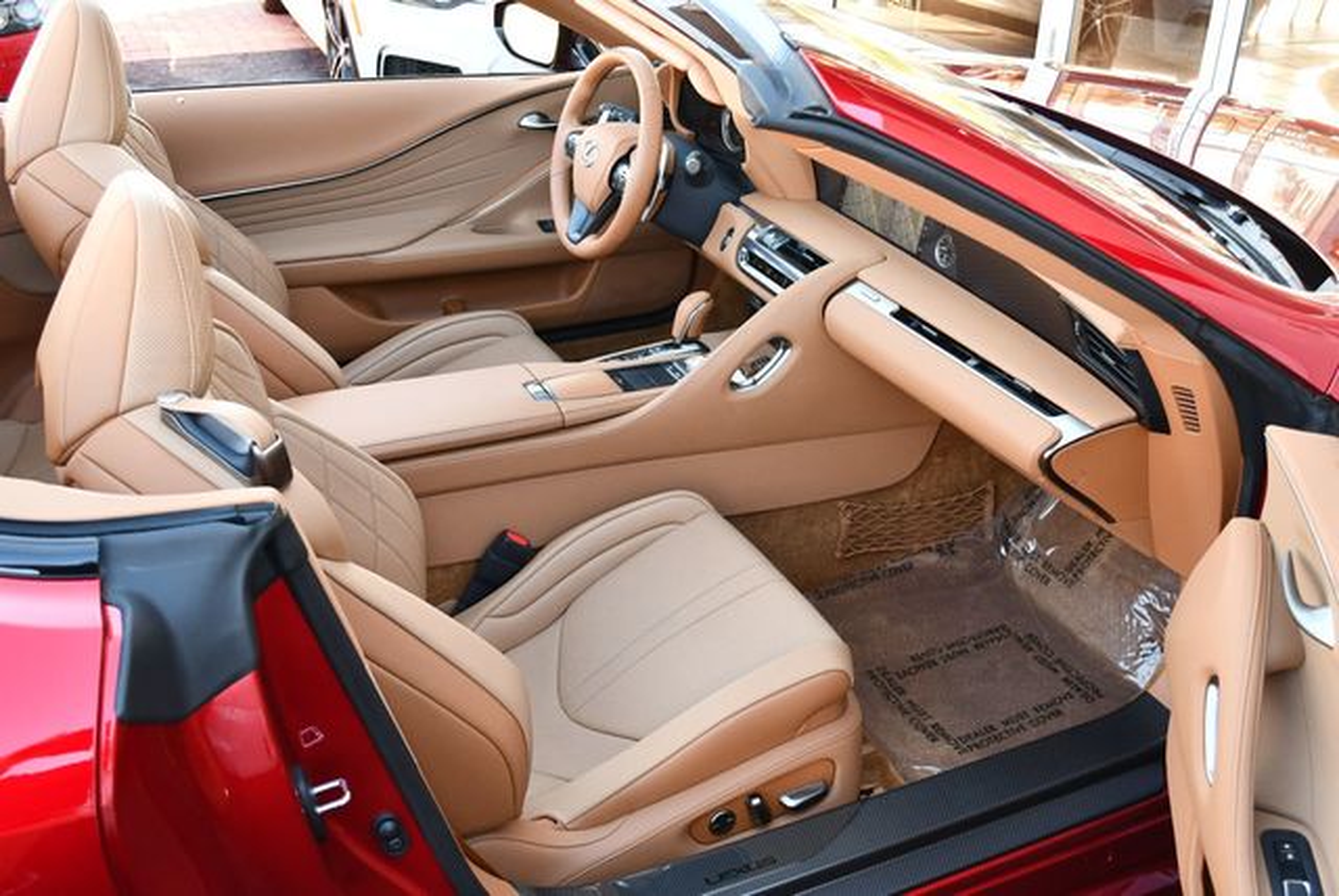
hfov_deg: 53.1
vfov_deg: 36.9
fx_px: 1340
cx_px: 670
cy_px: 448
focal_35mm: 36
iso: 720
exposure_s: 1/250
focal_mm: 18
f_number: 3.5
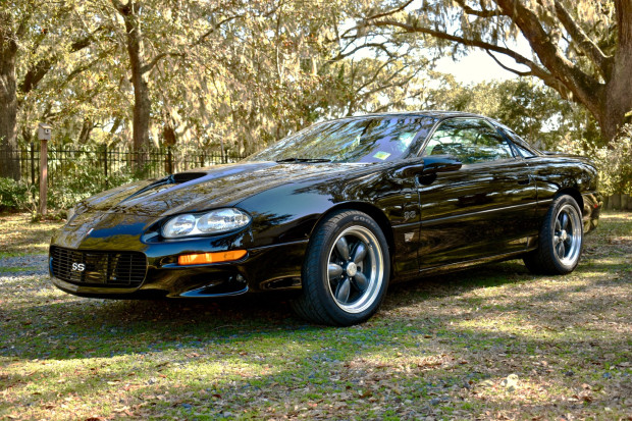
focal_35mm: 46
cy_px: 210
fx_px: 816
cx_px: 316
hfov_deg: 42.3
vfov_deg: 28.9
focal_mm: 31
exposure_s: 1/100
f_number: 5
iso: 100
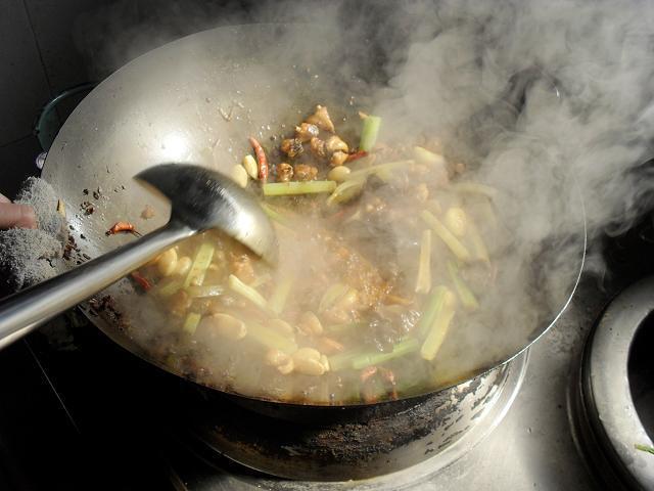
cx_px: 327
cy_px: 246
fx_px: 661
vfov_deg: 40.7
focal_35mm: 35
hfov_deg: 52.6
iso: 100
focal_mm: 6.3
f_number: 3.2
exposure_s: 1/180
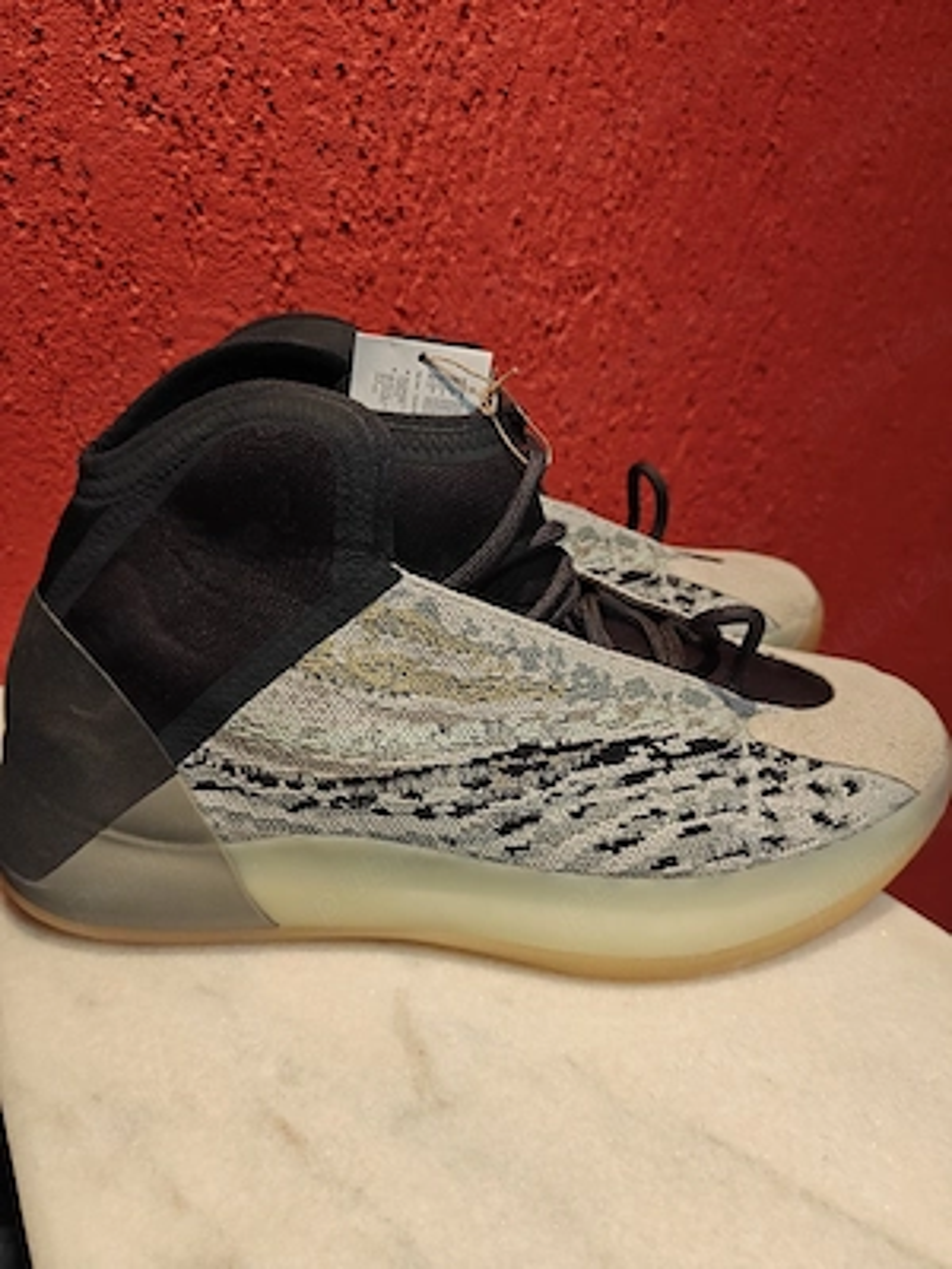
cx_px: 476
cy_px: 634
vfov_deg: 71.6
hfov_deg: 56.8
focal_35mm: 24
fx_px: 880
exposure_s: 1/100
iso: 500
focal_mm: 5.59
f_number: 1.8
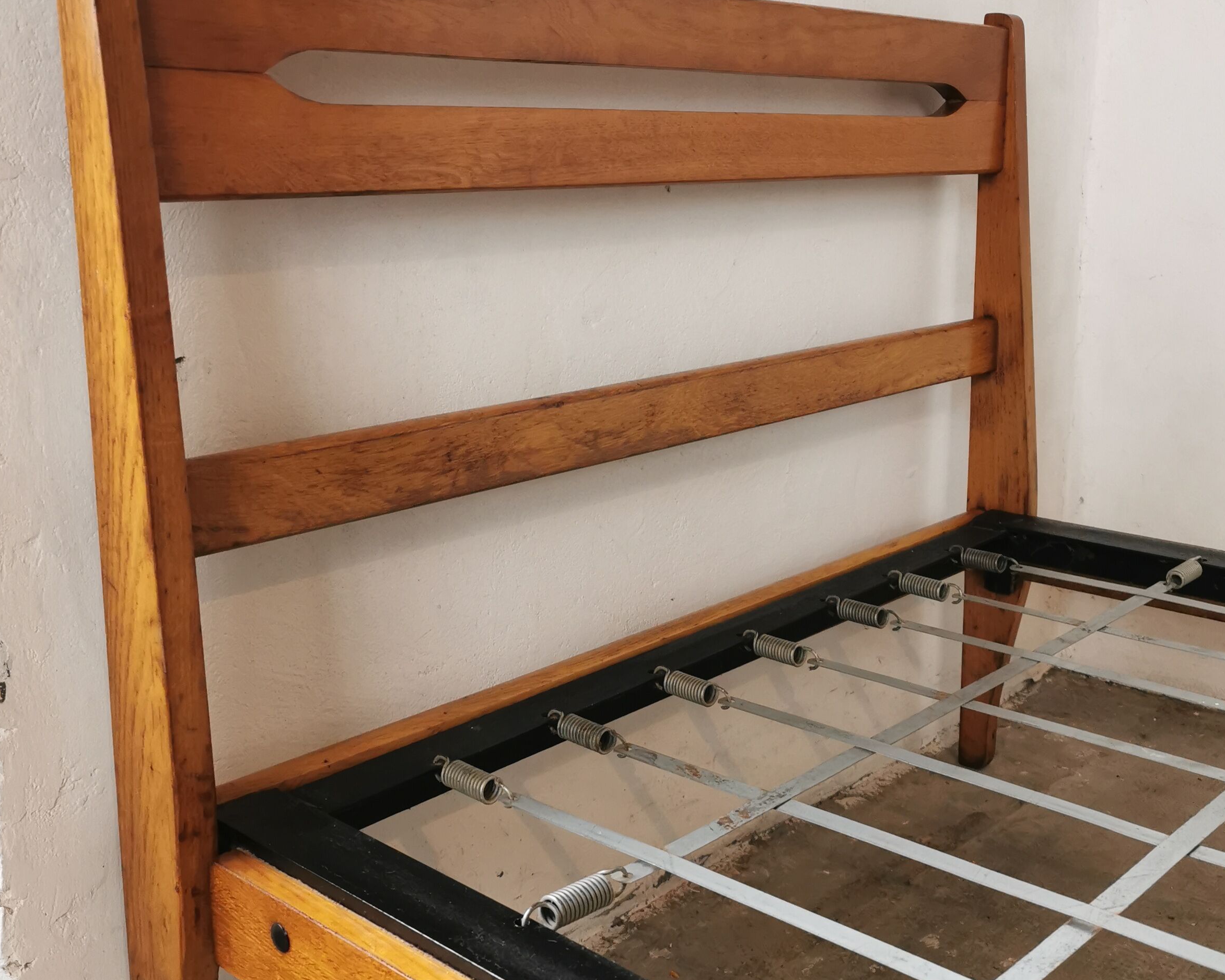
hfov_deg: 44.8
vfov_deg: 36.4
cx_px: 659
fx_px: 1486
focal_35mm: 41
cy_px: 431
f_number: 1.6
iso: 200
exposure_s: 1/60
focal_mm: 5.56
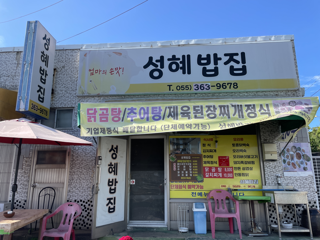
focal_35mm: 26
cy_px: 120
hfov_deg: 67.3
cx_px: 160
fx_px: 240
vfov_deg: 53.1
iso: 32
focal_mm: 4.2
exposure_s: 1/1511
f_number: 1.6
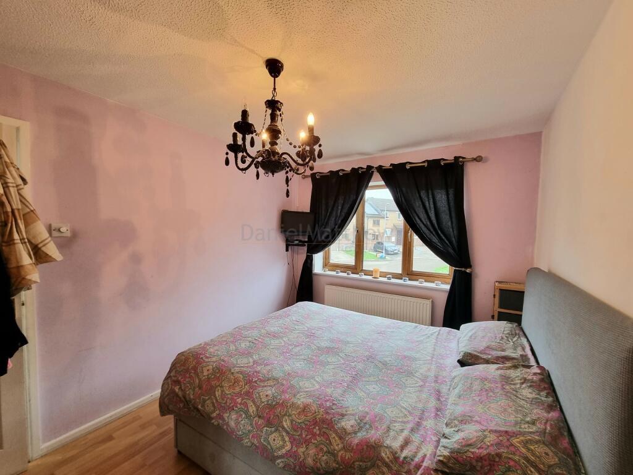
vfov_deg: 89.9
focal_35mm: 13
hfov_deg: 106.2
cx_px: 316
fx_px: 238
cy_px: 238
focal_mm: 2.2
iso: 125
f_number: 2.2
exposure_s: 1/50
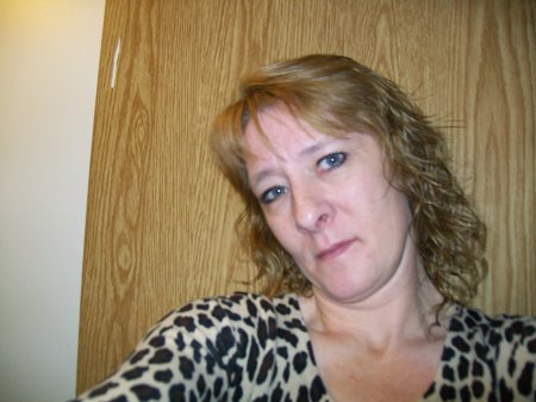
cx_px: 268
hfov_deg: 54.0
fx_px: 526
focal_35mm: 34
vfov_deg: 41.8
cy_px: 201
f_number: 2.7
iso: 160
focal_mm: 6.1
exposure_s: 1/60
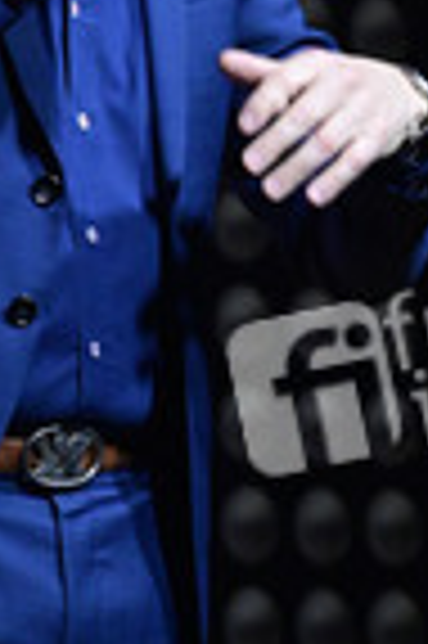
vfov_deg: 3.7
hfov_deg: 2.5
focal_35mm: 559
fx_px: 9992
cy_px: 144
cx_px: 50
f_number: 10
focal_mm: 200
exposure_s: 1/320
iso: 8000
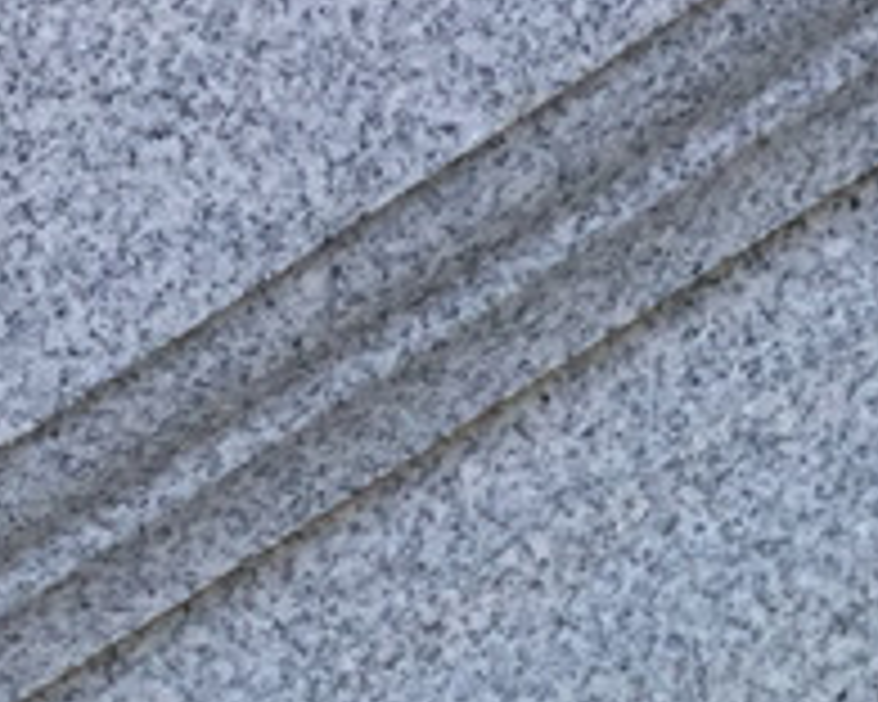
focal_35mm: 140
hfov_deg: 13.6
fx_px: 3638
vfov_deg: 10.3
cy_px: 1321
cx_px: 883
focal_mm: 3.3
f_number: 2.4
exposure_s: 1/482
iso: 25
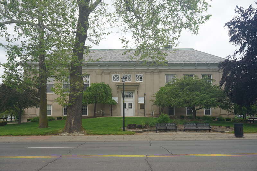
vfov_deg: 35.5
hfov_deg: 51.3
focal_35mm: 38
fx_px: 268
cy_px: 86
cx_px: 128
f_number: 8
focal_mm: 25
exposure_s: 1/100
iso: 100
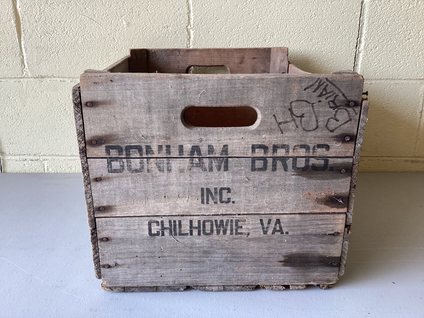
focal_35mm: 31
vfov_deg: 45.4
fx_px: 380
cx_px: 212
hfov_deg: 58.3
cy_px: 159
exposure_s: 1/120
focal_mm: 3.3
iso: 40
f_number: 2.4
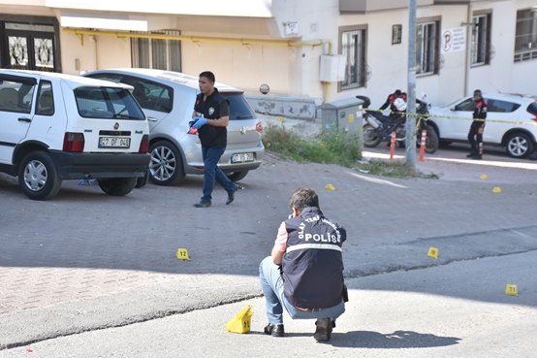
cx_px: 252
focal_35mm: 91
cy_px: 188
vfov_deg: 15.0
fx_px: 1357
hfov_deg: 22.4
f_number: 6.3
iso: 320
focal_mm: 56
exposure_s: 1/640
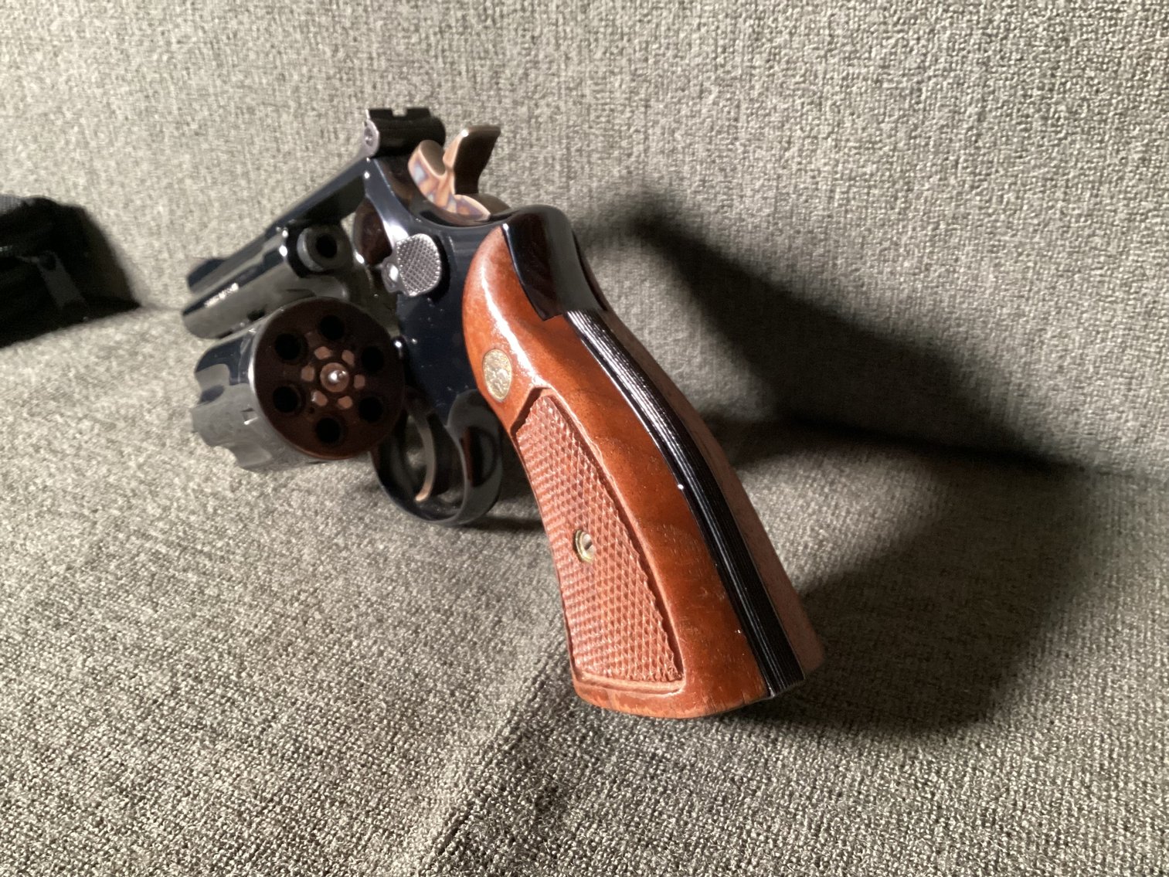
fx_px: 1047
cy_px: 438
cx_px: 584
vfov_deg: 45.4
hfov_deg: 58.3
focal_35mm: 31
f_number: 2.4
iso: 400
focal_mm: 3.3
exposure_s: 1/30
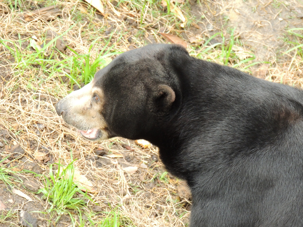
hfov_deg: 5.0
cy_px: 114
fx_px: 3501
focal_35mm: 400
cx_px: 152
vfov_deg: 3.7
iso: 400
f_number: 4.8
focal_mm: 71.3
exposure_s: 1/160
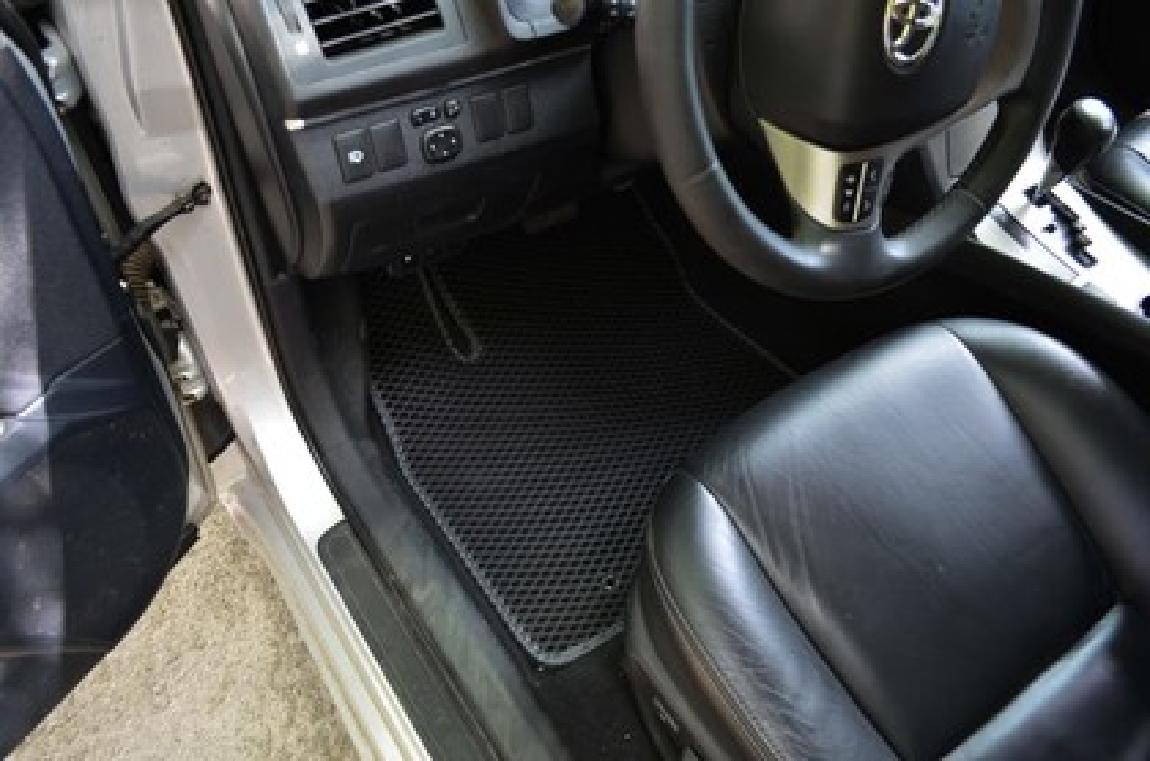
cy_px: 380
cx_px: 575
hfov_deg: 67.5
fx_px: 861
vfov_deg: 47.7
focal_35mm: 27
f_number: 4
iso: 400
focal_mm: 18
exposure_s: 1/60
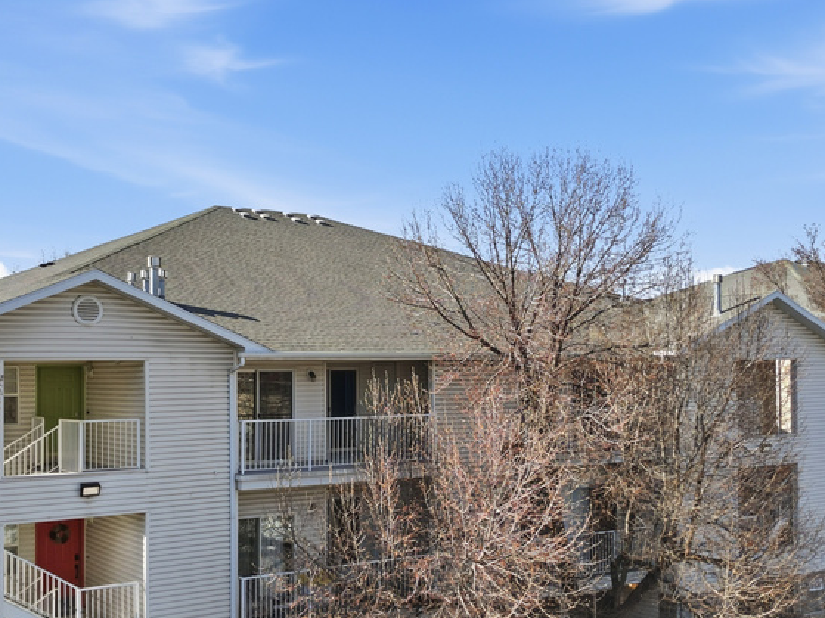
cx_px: 369
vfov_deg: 32.8
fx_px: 1048
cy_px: 353
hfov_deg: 42.9
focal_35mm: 44
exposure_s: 1/5000
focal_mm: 6.7
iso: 140
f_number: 1.7
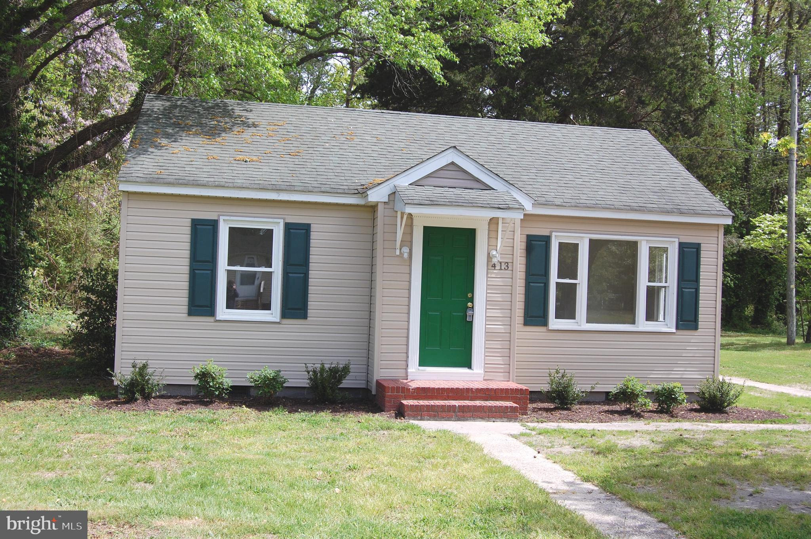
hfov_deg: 49.6
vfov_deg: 34.1
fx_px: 878
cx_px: 406
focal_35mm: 39
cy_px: 270
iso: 200
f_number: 8
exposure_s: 1/250
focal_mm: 26
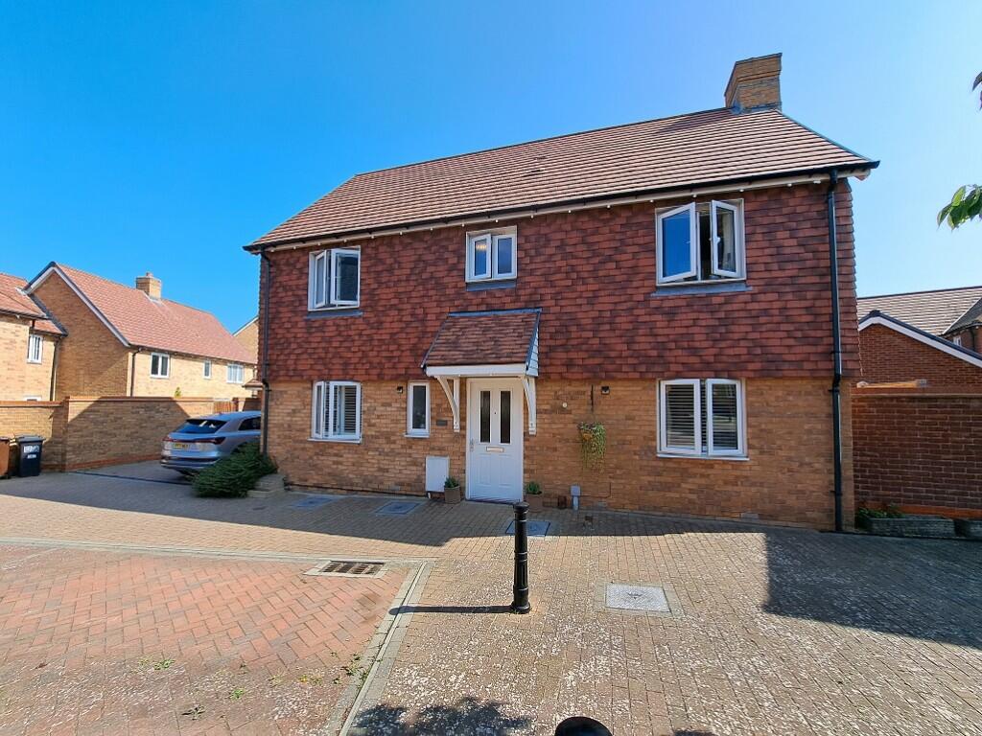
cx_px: 491
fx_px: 369
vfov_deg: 89.9
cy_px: 368
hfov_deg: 106.2
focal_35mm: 13
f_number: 2.2
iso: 50
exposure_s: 1/1083
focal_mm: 1.74
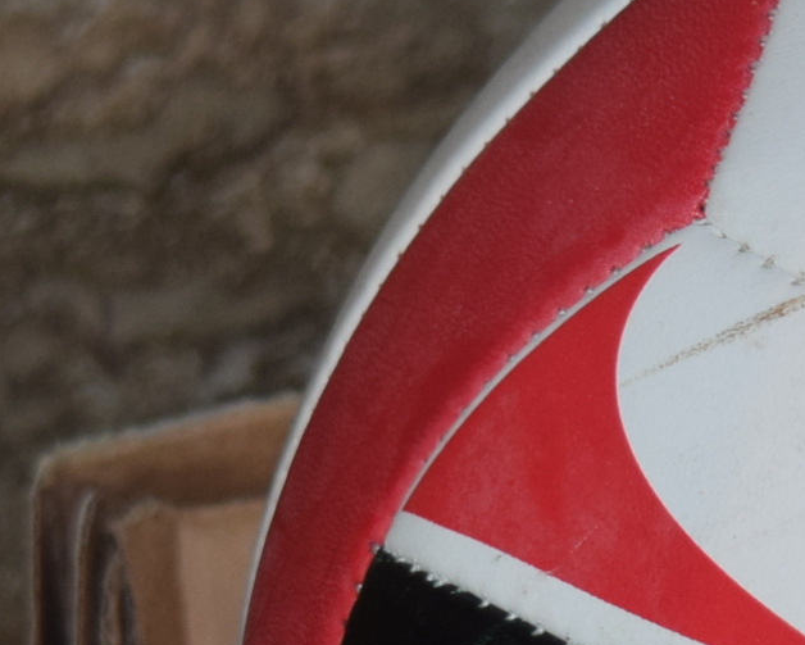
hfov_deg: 7.5
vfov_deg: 6.1
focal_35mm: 255
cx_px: 1004
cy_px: 600
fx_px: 6078
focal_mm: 38
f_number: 4.8
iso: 720
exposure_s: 1/60
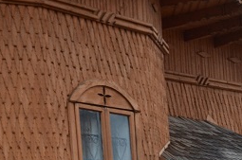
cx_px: 367
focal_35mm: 148
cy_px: 364
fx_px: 995
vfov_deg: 8.5
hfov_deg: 13.1
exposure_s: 1/200
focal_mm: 21
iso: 640
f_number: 8
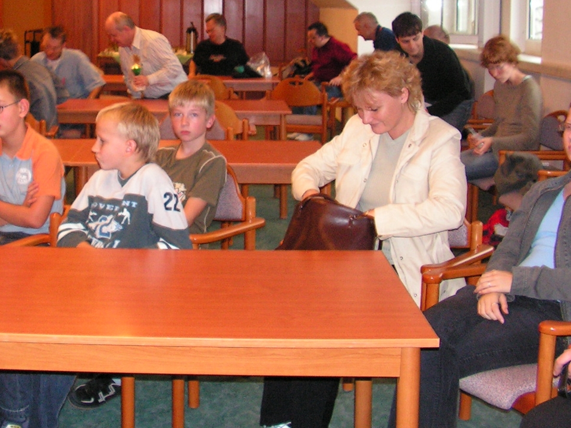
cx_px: 161
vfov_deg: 24.3
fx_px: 990
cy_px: 146
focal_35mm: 60
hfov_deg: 31.7
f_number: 3.2
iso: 200
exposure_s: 1/40
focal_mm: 6
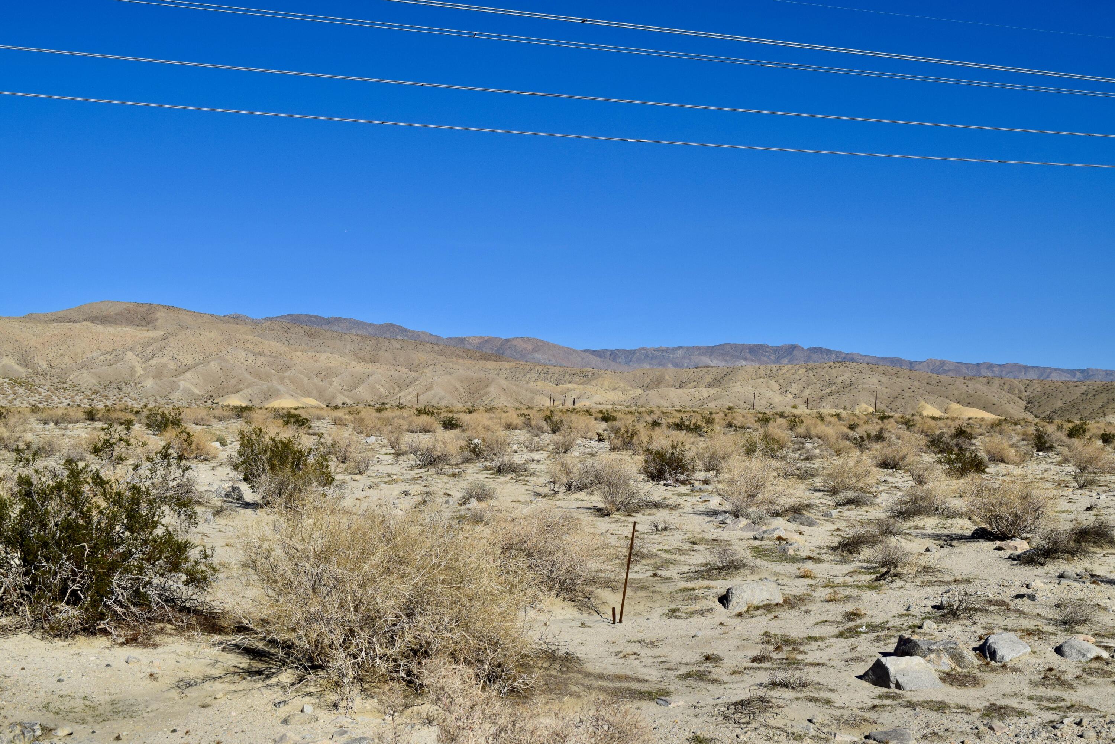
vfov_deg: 31.9
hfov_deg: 46.4
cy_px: 372
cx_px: 558
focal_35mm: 42
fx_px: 1301
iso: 360
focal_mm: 28
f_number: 8
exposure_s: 1/2000
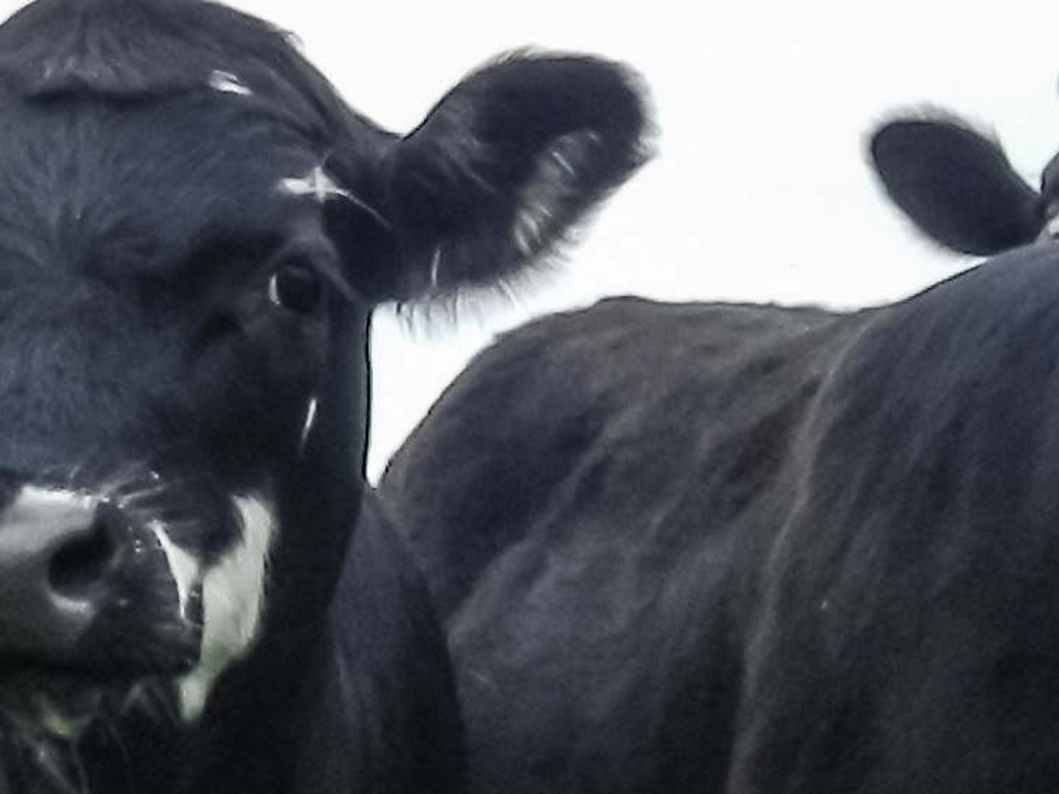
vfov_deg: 8.7
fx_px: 5078
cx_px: 1311
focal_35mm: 166
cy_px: 1286
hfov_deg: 11.6
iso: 160
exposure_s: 1/1000
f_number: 4
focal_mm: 5.6
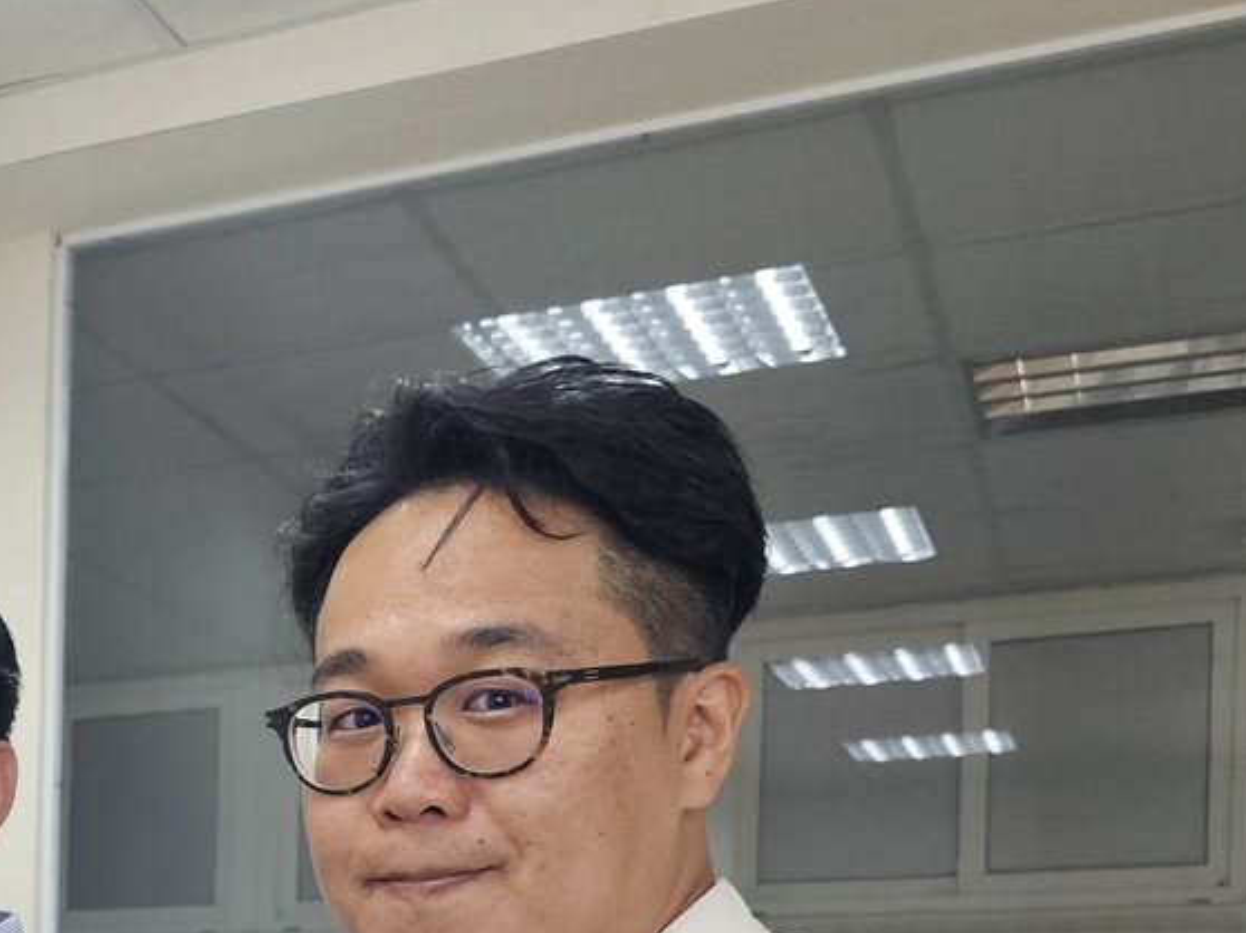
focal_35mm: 66
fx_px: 2375
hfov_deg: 25.2
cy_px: 1208
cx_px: -402
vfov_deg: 20.4
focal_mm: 6.3
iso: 125
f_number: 1.7
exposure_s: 1/120
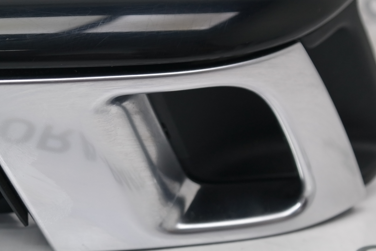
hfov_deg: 21.7
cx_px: 94
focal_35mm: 93
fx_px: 971
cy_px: 73
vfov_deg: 14.7
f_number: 4.5
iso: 400
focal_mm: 35
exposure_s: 1/60
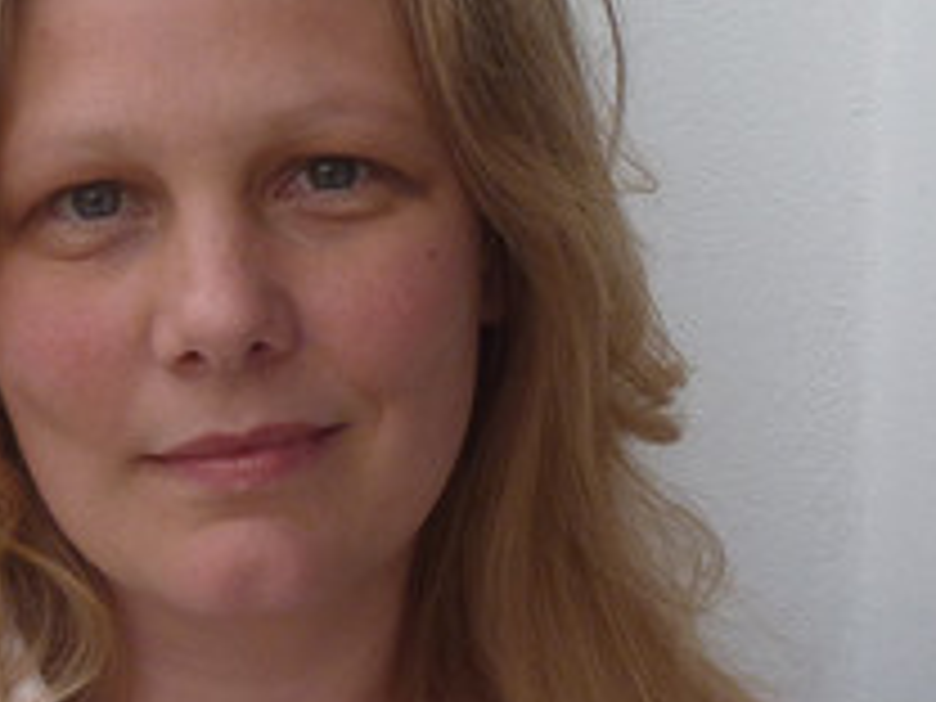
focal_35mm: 146
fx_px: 3948
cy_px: 342
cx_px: 54
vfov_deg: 10.2
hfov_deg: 13.4
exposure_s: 1/30
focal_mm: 6.9
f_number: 3.7
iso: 125
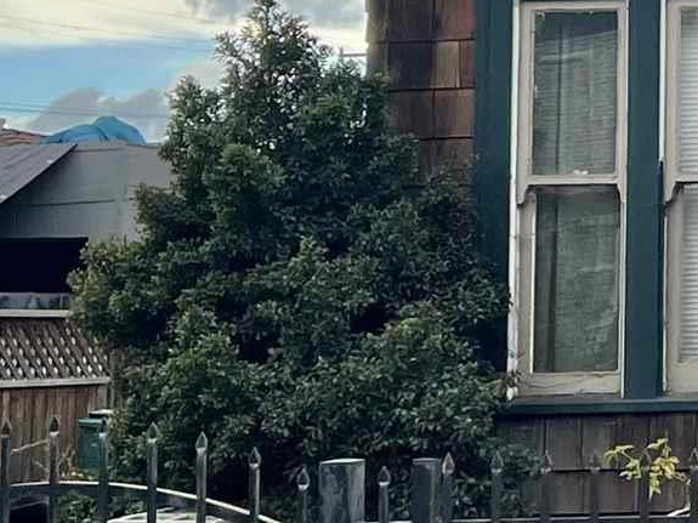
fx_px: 2802
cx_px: 1371
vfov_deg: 10.6
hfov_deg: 12.6
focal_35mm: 139
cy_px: 49
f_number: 1.5
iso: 50
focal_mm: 5.7
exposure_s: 1/2353
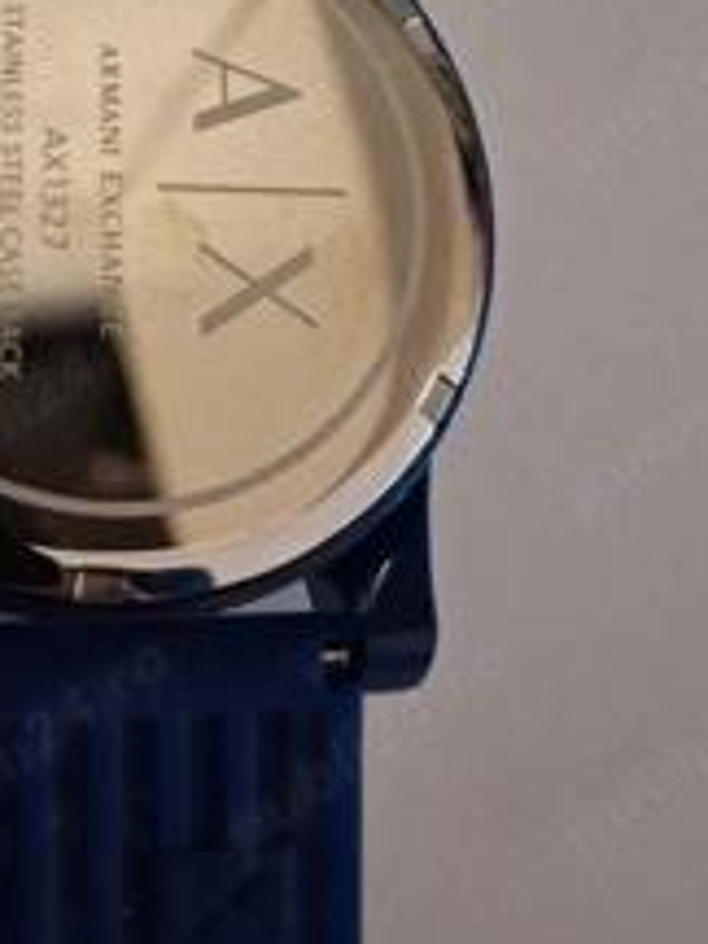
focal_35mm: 50
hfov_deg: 28.3
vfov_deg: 36.2
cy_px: 118
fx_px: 1364
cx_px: 114
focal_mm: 4
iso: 1000
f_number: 1.8
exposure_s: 1/24
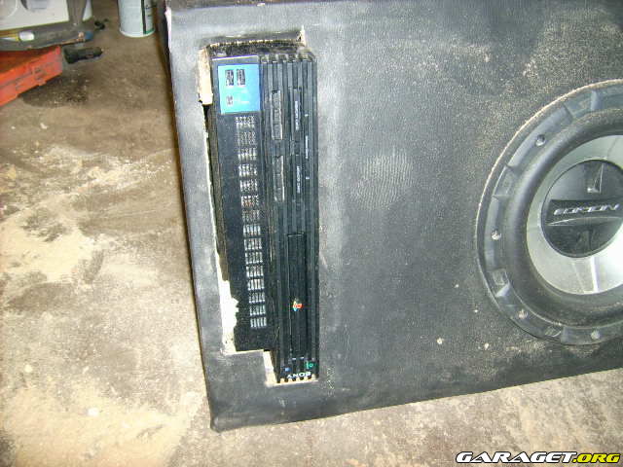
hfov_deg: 52.6
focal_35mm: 35
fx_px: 630
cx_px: 312
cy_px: 234
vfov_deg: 40.7
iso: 100
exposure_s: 1/60
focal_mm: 5.95
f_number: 2.8
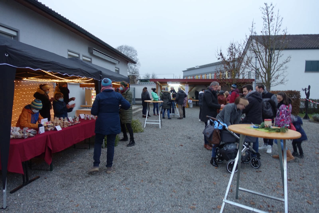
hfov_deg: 73.7
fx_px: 213
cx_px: 160
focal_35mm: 24
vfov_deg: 53.1
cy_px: 106
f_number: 1.8
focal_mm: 8.8
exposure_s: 1/30
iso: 160
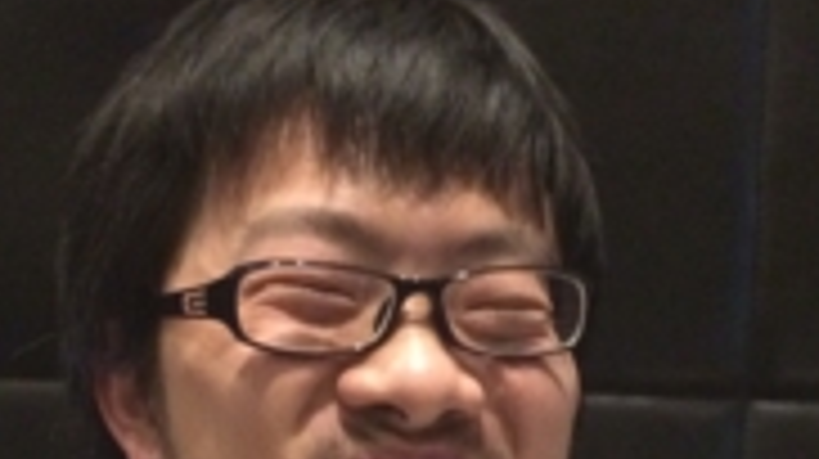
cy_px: 754
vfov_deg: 12.9
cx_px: 410
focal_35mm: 87
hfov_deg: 24.5
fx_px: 1888
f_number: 2.2
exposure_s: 1/15
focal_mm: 4.15
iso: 400
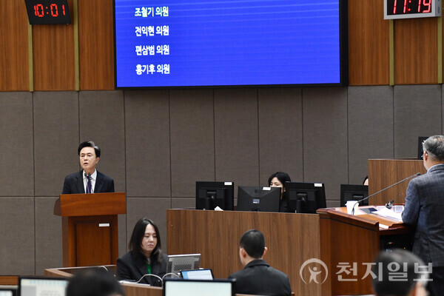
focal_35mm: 200
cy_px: 148
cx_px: 222
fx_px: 2466
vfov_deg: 6.9
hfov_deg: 10.3
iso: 6400
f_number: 6.3
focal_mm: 200
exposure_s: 1/320
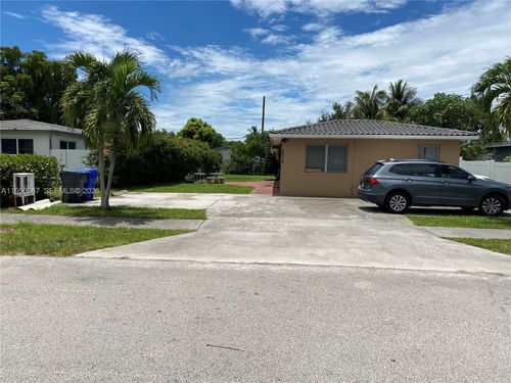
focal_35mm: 26
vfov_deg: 53.1
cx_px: 256
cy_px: 192
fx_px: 384
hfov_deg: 67.3
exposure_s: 1/6061
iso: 32
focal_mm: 4.25
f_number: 1.8
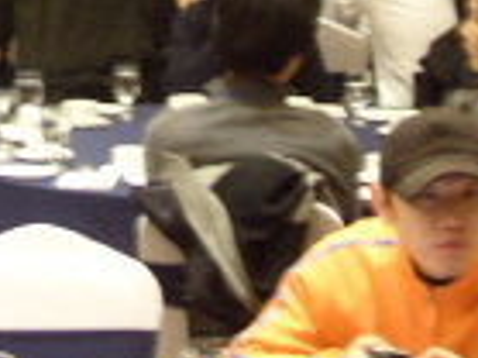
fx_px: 2221
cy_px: -169
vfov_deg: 9.0
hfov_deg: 11.6
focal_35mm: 161
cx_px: -289
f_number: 2.8
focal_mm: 7.8
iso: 200
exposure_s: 1/8
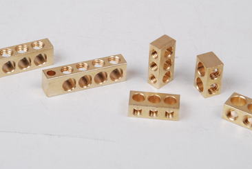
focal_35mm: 205
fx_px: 1437
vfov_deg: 6.7
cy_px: 61
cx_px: 112
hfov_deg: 10.0
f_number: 18
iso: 100
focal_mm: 100
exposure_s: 1/125
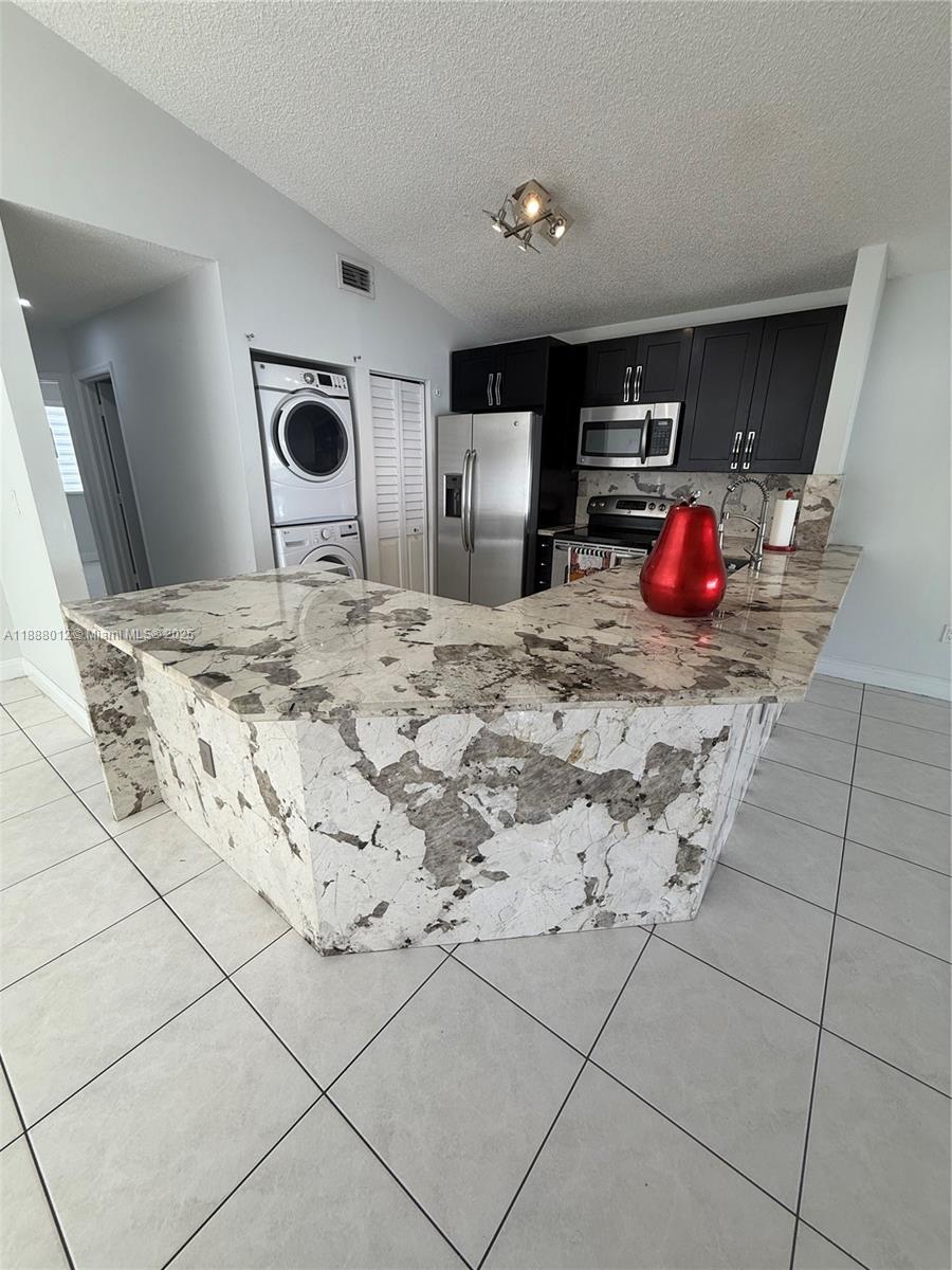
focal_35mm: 14
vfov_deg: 102.1
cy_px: 635
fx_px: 513
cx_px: 476
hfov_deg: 85.7
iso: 80
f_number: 2.2
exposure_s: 1/120
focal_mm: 2.22
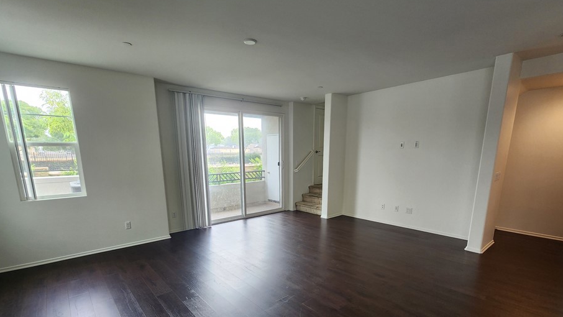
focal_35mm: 16
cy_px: 210
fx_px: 239
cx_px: 276
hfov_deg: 99.3
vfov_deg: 65.4
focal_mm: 2.2
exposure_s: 1/60
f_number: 2.2
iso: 100
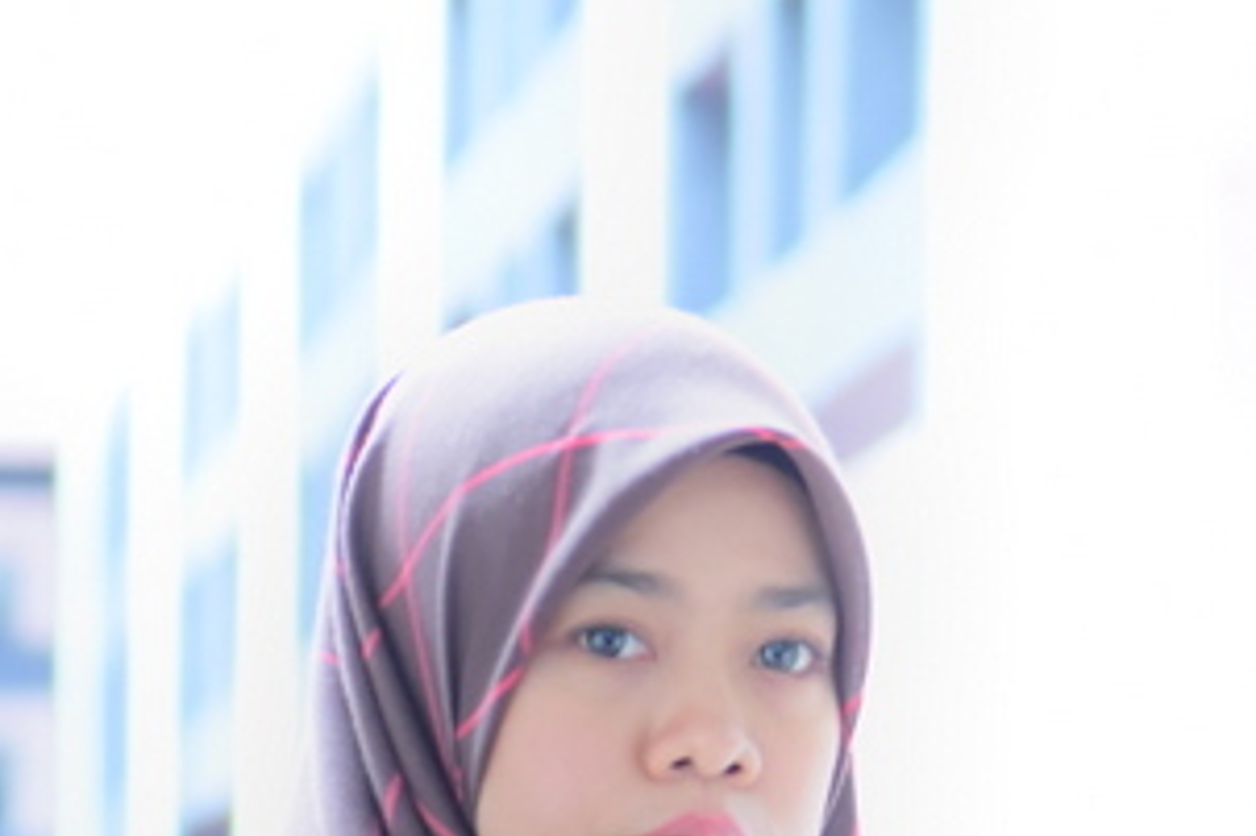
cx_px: 1044
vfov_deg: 3.9
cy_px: 742
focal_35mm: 356
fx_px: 12413
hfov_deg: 5.8
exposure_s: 1/125
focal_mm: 70
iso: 800
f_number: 2.8
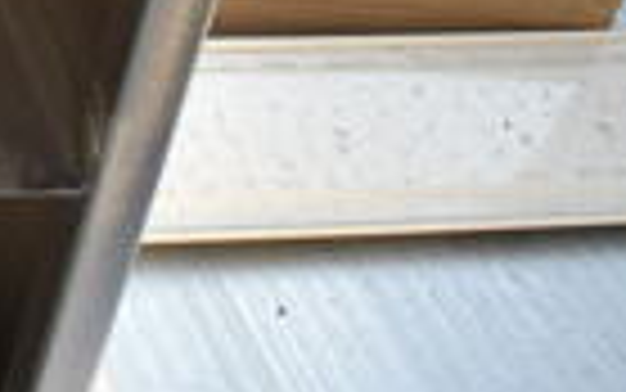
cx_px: -527
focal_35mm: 134
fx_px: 2287
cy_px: -225
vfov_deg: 9.5
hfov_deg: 13.8
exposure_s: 1/125
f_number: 4.5
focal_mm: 20
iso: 100
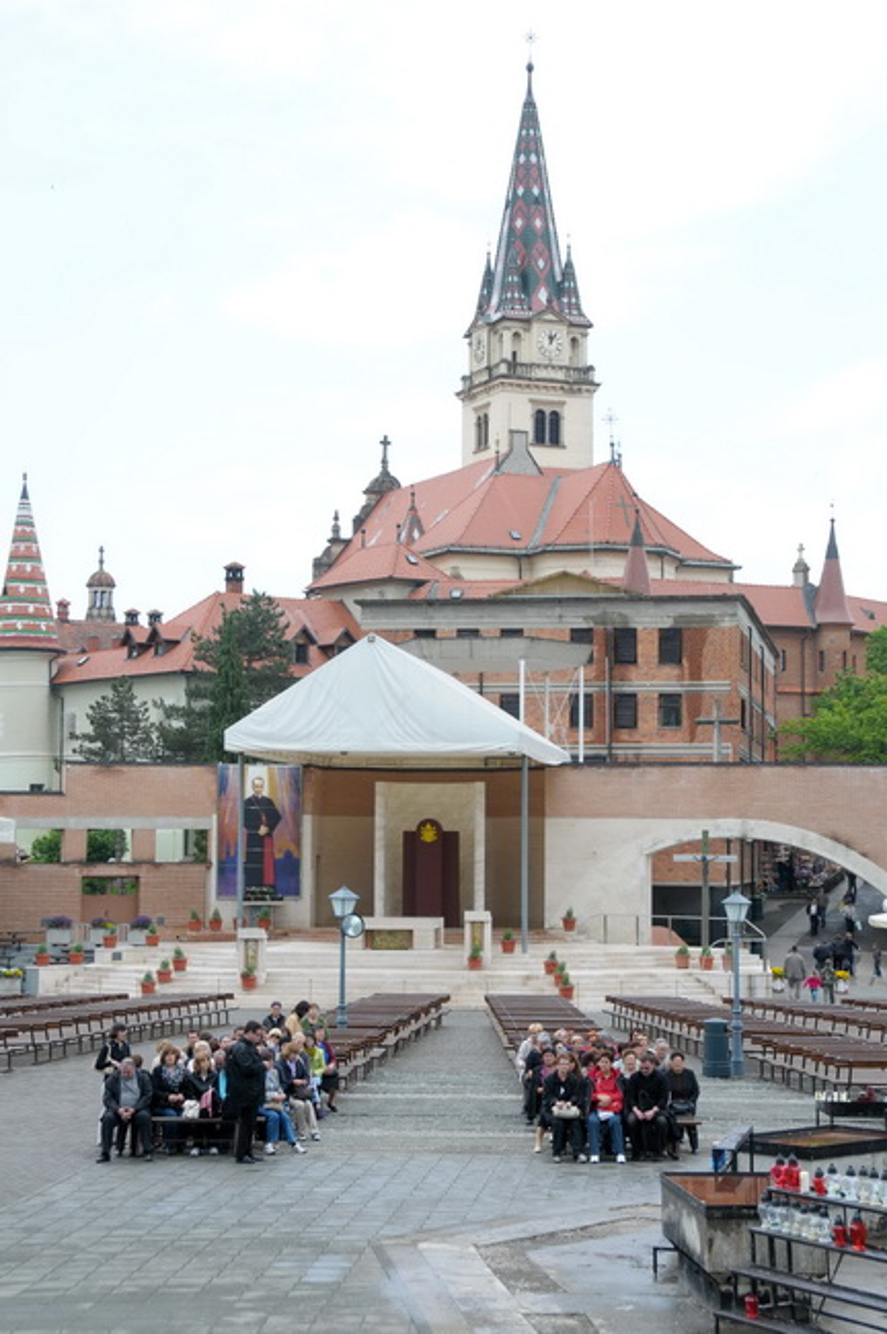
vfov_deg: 29.3
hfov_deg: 19.7
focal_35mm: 69
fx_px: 2555
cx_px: 444
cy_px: 667
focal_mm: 46
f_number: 7.1
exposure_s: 1/200
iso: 200
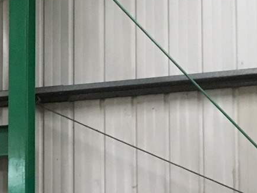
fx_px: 987
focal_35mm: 133
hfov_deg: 13.8
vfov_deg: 10.9
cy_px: 237
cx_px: -138
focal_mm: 4.15
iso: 200
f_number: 2.2
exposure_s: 1/33
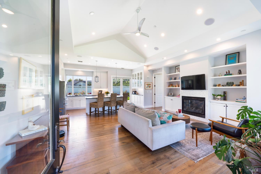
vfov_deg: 81.2
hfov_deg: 104.3
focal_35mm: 14
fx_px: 101
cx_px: 130
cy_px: 87
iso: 100
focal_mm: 14
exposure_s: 1/3
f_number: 14
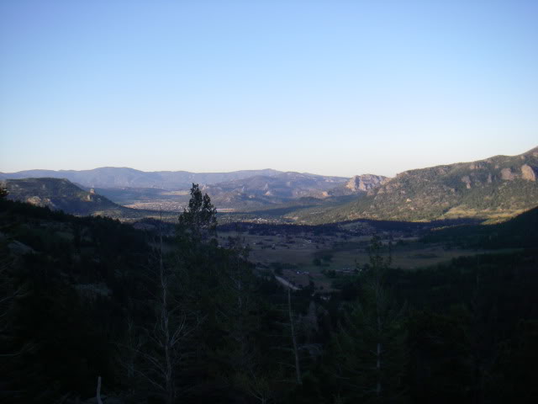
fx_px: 591
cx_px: 269
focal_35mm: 38
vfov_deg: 37.7
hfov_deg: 49.0
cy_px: 202
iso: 64
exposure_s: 1/320
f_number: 3.3
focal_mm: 6.3
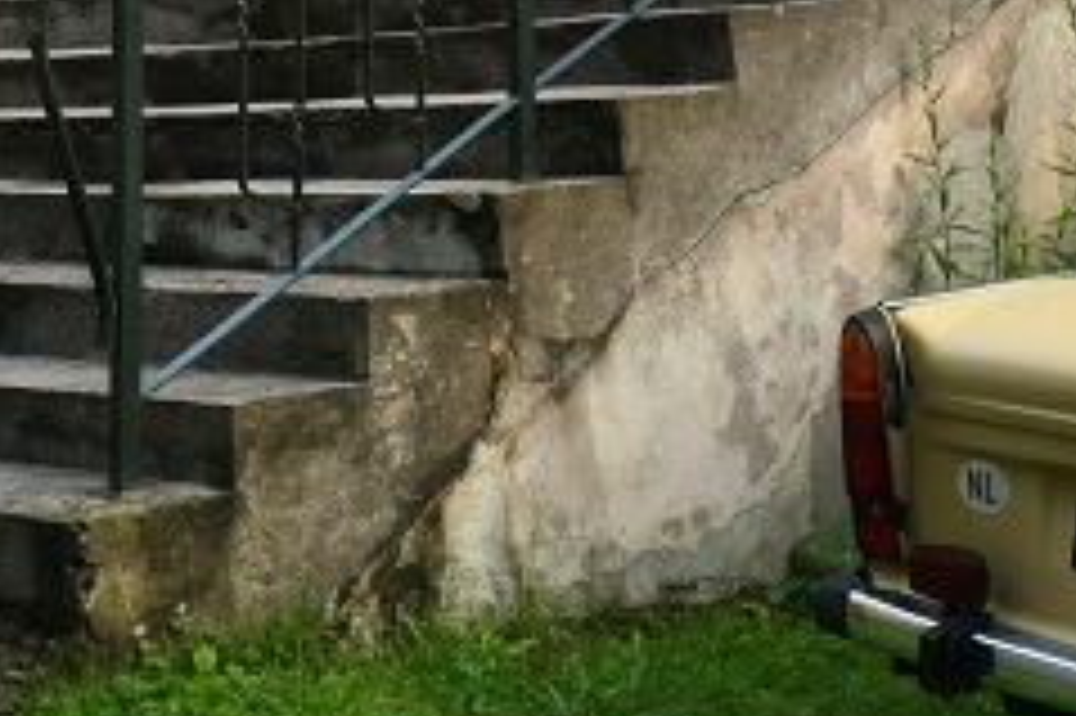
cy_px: -52
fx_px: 2808
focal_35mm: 94
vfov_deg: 14.2
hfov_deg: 21.3
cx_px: 923
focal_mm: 15.1
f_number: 5.2
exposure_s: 1/160
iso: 800
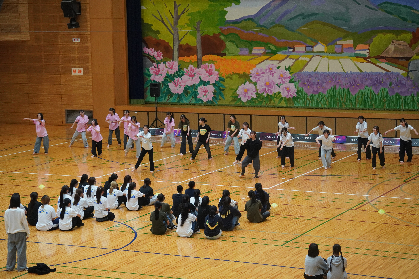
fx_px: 1030
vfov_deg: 15.4
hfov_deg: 23.0
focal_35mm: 88
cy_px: 140
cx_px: 210
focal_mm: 59
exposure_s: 1/160
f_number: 4.5
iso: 1600
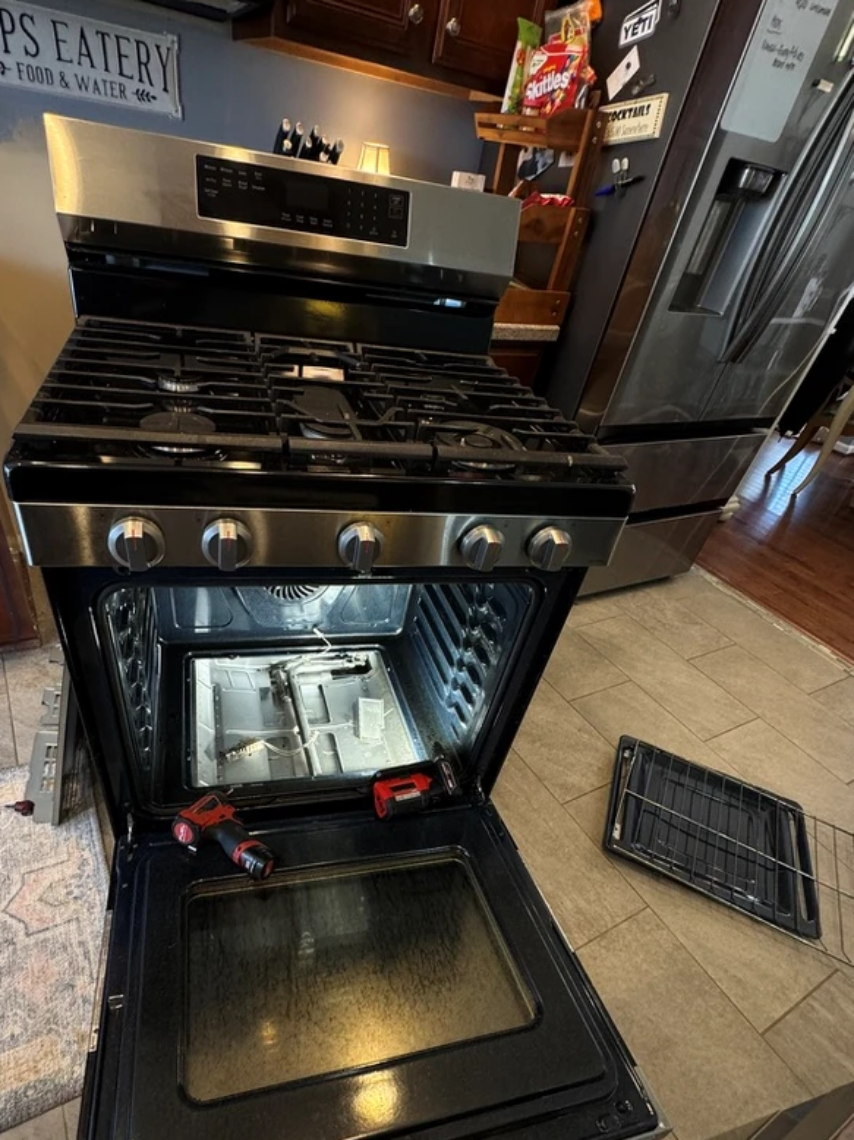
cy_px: 677
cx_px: 372
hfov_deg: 71.3
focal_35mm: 18
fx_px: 592
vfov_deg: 86.8
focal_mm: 2.22
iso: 250
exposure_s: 1/60
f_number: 2.2
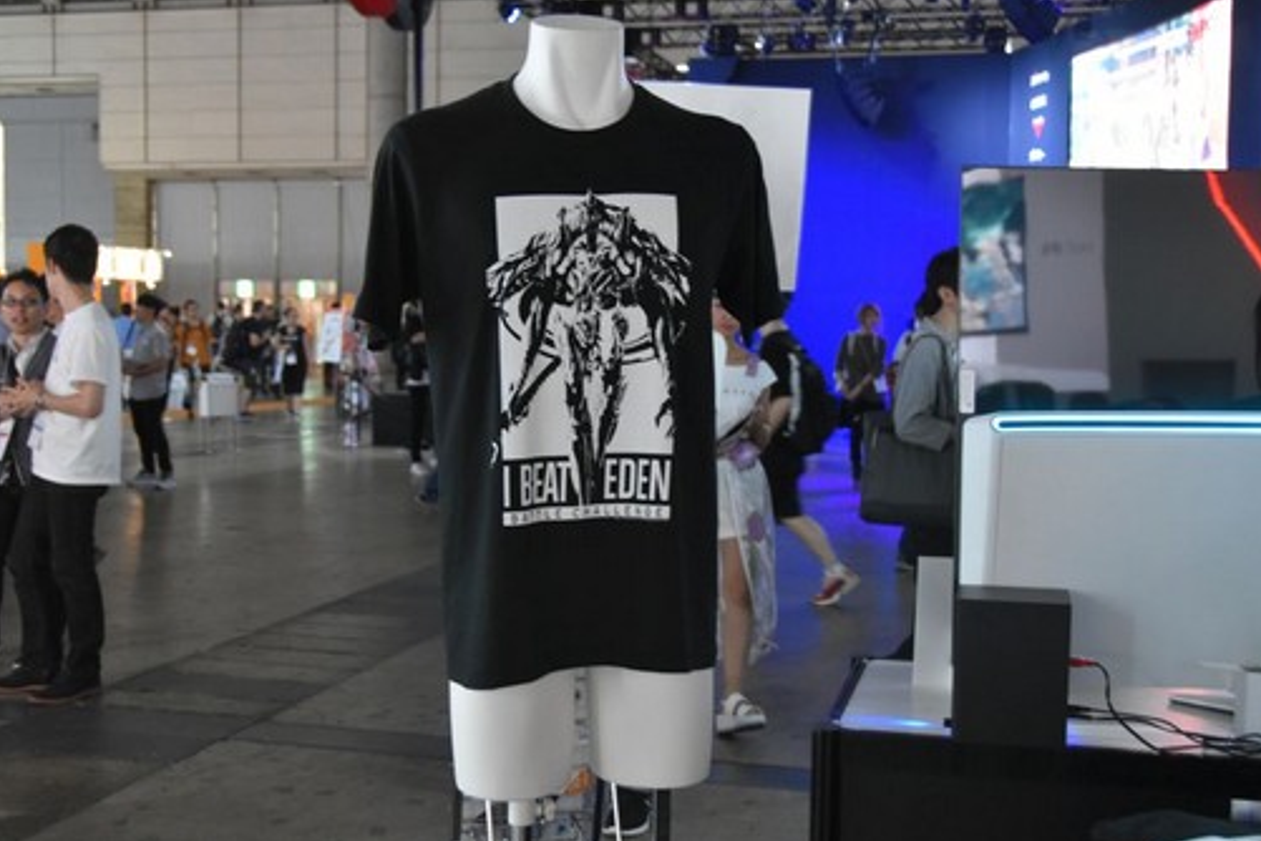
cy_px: 420
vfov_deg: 30.2
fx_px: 1559
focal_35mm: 45
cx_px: 619
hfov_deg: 44.0
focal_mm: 29
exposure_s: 1/60
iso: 2200
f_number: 4
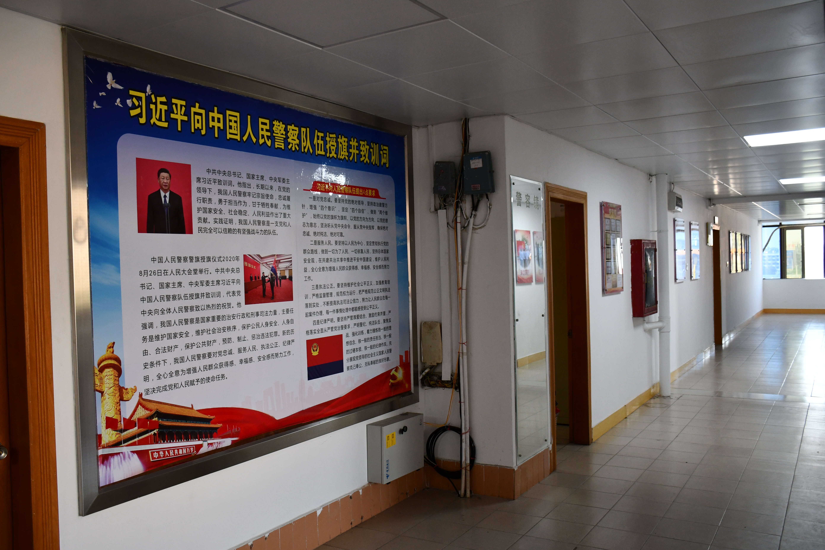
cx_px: 412
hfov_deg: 61.9
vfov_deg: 43.6
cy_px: 275
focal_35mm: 30
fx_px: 687
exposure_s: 1/125
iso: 800
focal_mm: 20
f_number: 3.5
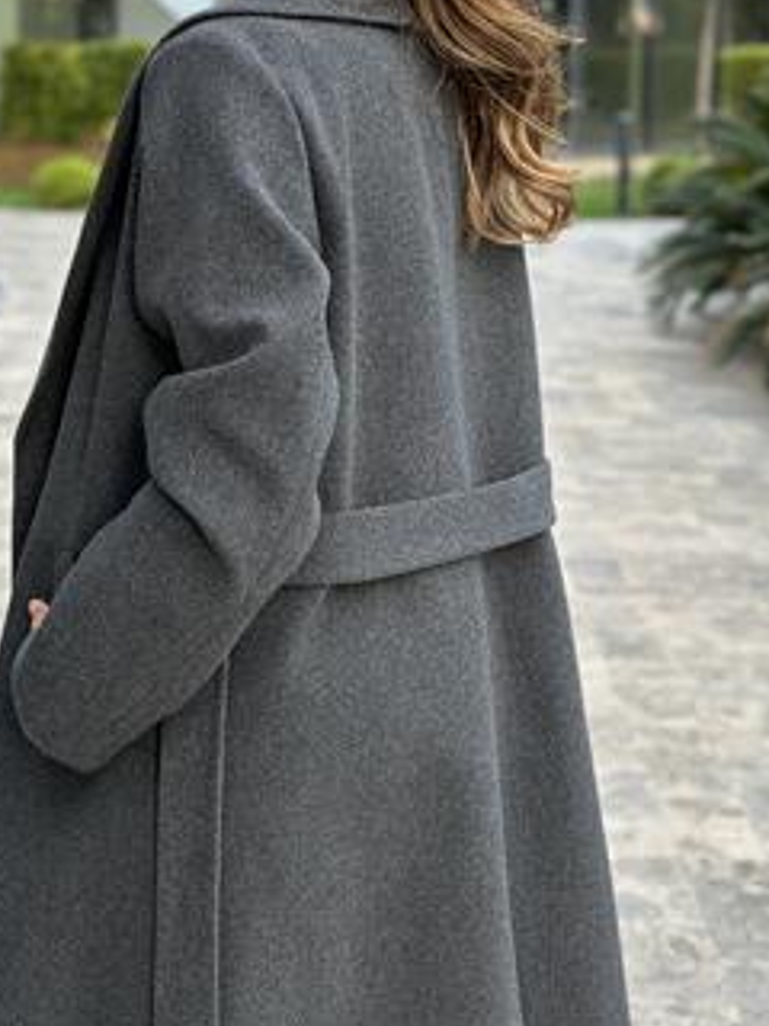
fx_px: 2251
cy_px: 260
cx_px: 330
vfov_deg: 25.4
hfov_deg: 19.4
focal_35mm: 76
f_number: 1.78
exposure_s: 1/166
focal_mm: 6.86
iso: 100
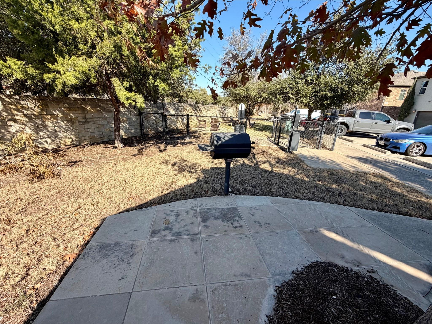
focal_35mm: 14
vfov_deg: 85.7
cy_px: 162
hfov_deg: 102.1
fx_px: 175
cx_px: 216
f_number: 2.2
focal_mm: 2.22
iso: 40
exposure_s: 1/664
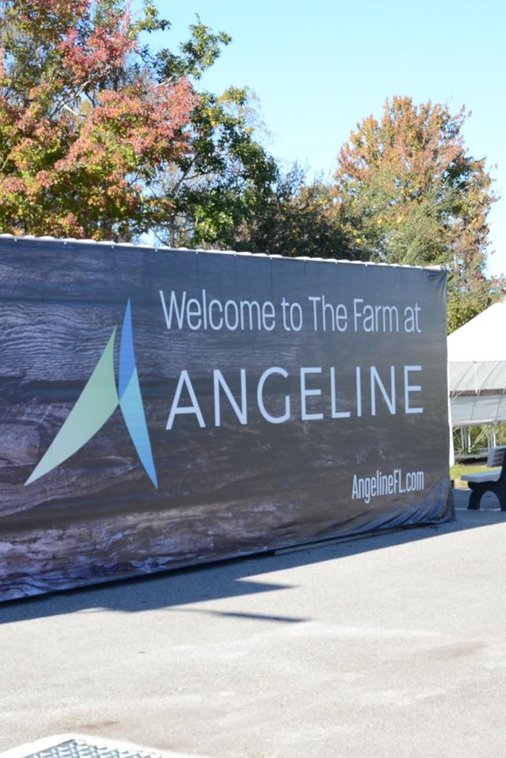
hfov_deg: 18.2
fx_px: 1539
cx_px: 12
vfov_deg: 27.7
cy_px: 381
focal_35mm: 73
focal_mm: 32
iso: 400
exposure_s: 1/400
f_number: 10
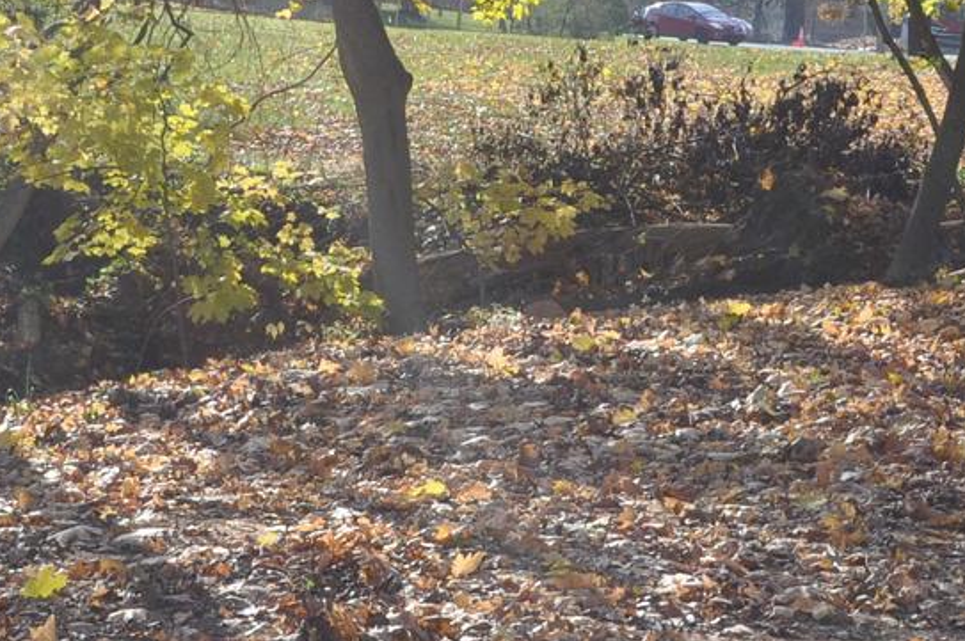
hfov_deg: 14.0
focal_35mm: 147
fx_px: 3937
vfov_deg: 9.3
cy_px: 261
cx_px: 448
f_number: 8
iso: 200
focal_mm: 26
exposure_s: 1/250
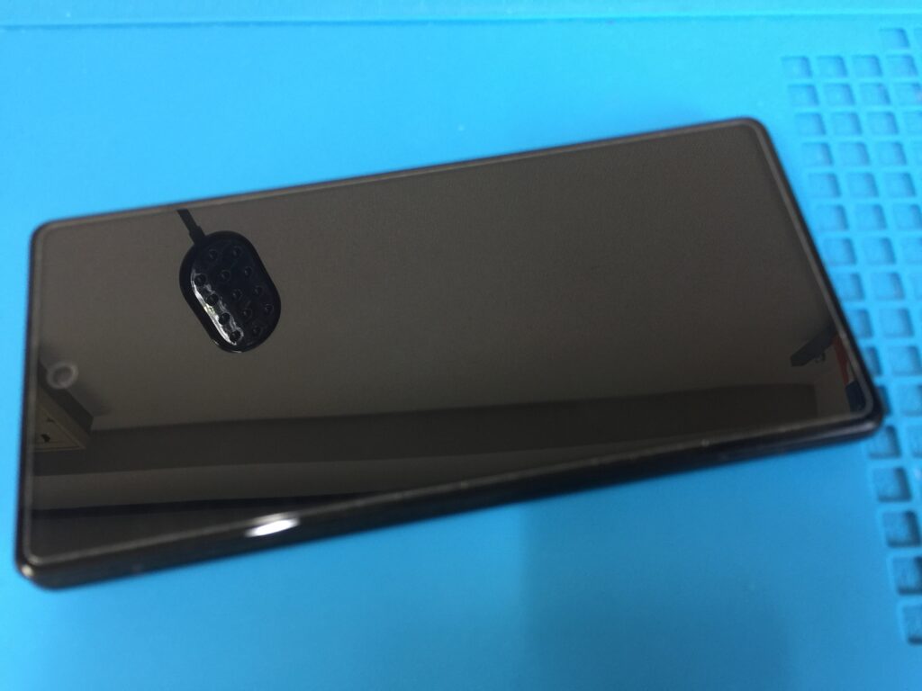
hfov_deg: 61.7
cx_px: 461
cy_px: 346
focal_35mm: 29
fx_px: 772
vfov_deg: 48.2
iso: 64
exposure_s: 1/15
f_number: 2.2
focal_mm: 4.15
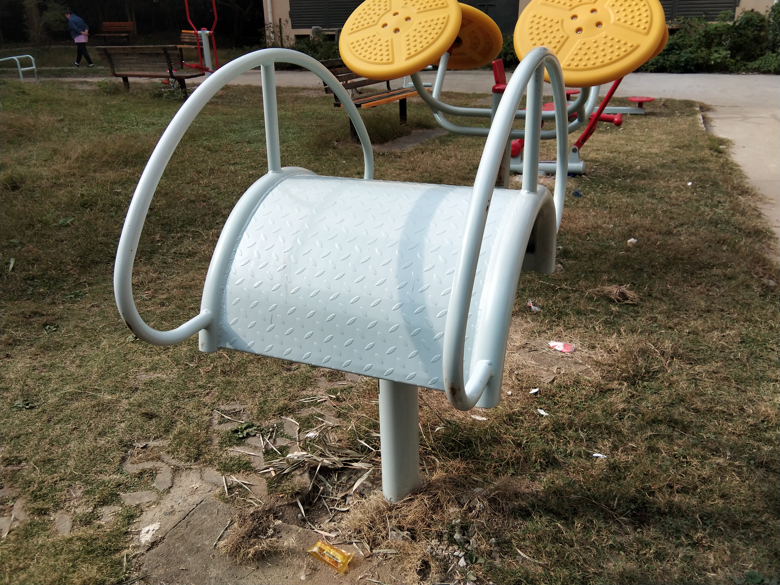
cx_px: 390
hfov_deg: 58.4
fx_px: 699
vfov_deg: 45.4
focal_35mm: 31
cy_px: 292
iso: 50
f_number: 2.2
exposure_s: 1/249
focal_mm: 3.69
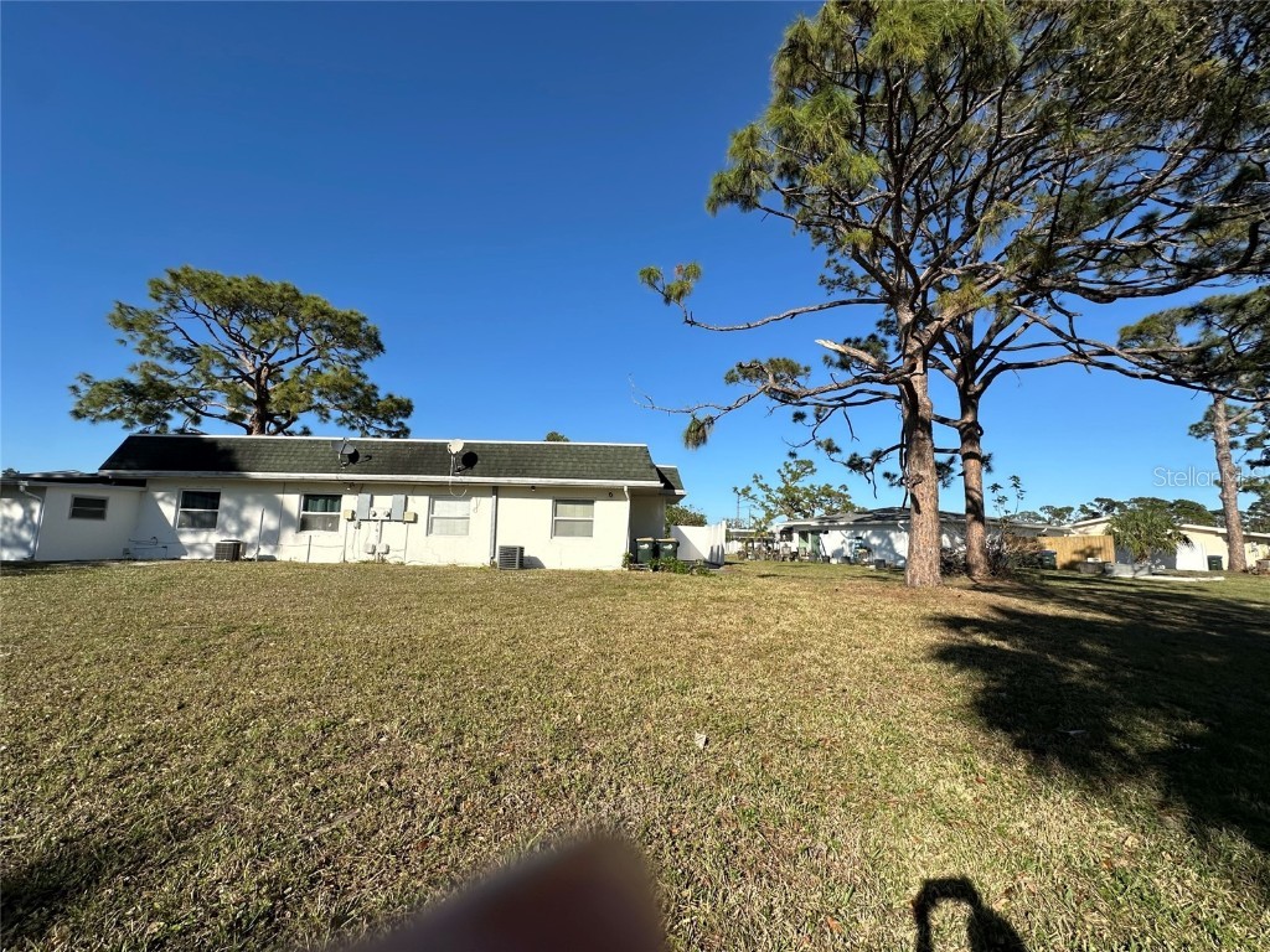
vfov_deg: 85.7
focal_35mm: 14
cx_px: 635
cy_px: 476
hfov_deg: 102.1
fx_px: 514
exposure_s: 1/2817
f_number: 2.2
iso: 50
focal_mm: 2.22
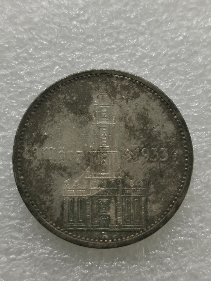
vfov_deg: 28.2
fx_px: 561
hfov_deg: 21.3
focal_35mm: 69
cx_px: 106
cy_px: 140
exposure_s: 1/121
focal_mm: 5.56
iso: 50
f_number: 1.6
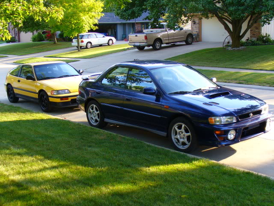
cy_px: 103
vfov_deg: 30.3
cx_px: 137
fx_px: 380
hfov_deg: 39.7
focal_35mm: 48
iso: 100
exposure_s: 1/100
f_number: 3
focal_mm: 7.9
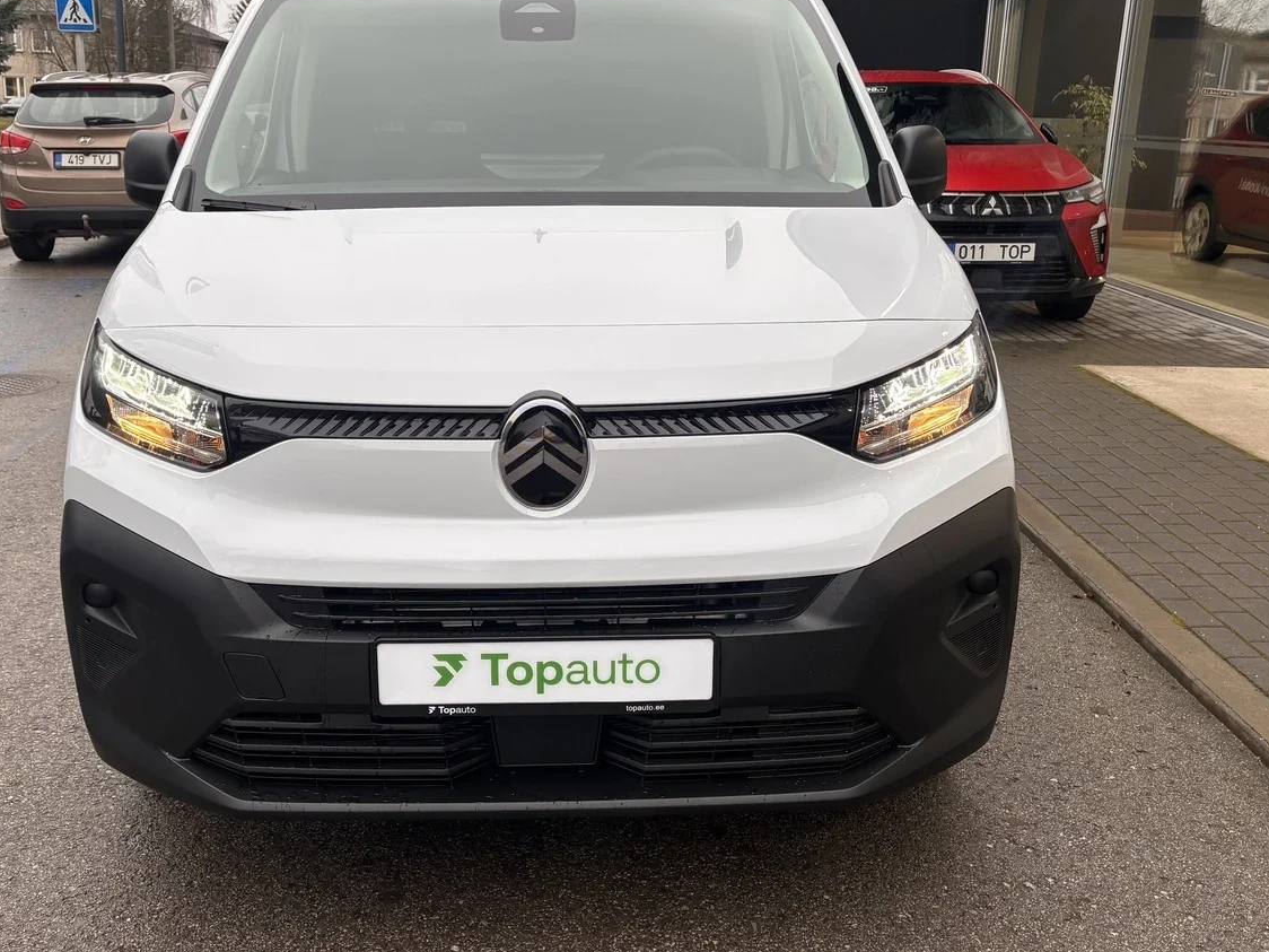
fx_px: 1356
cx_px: 571
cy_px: 453
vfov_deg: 38.7
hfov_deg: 50.1
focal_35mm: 37
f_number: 1.6
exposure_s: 1/121
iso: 40
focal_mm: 5.96
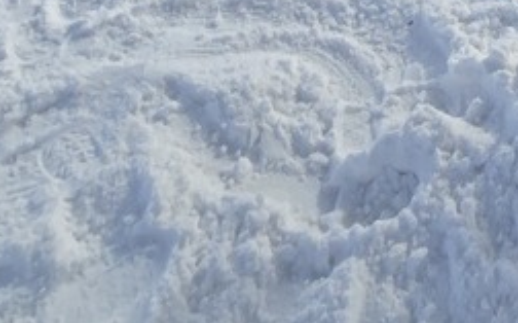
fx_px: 790
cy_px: -516
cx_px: 662
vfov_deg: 13.6
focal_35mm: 56
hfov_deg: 29.6
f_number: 2.2
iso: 50
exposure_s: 1/2531
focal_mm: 2.2
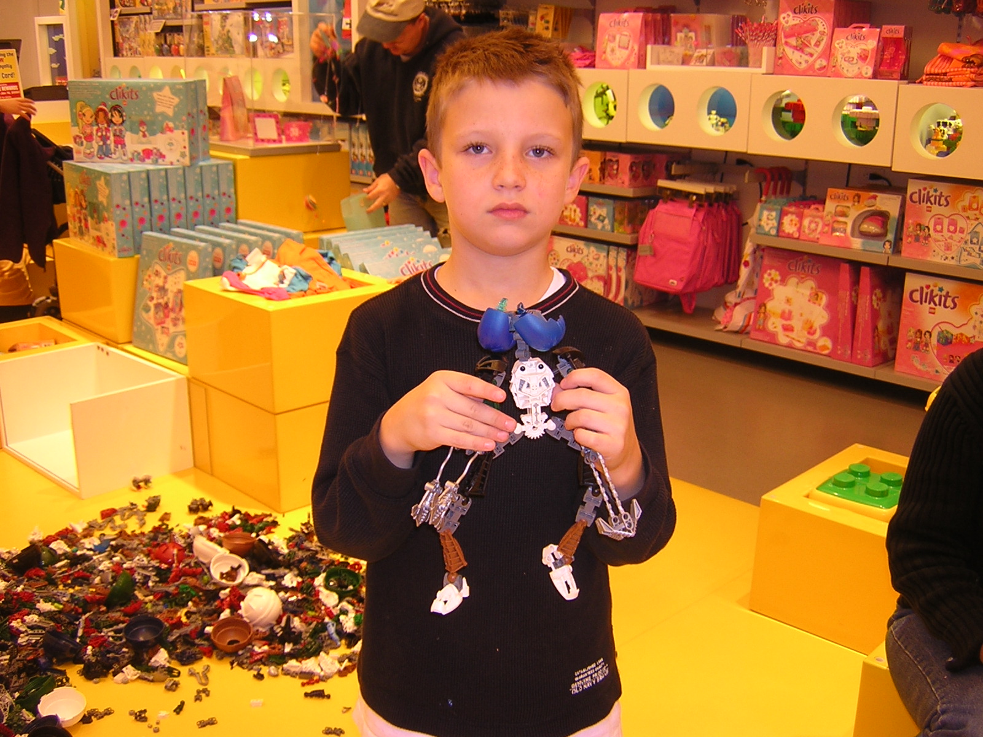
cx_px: 492
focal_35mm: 36
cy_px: 368
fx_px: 1022
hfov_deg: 51.4
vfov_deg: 39.7
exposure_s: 1/30
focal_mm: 4.7
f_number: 2.6
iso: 100
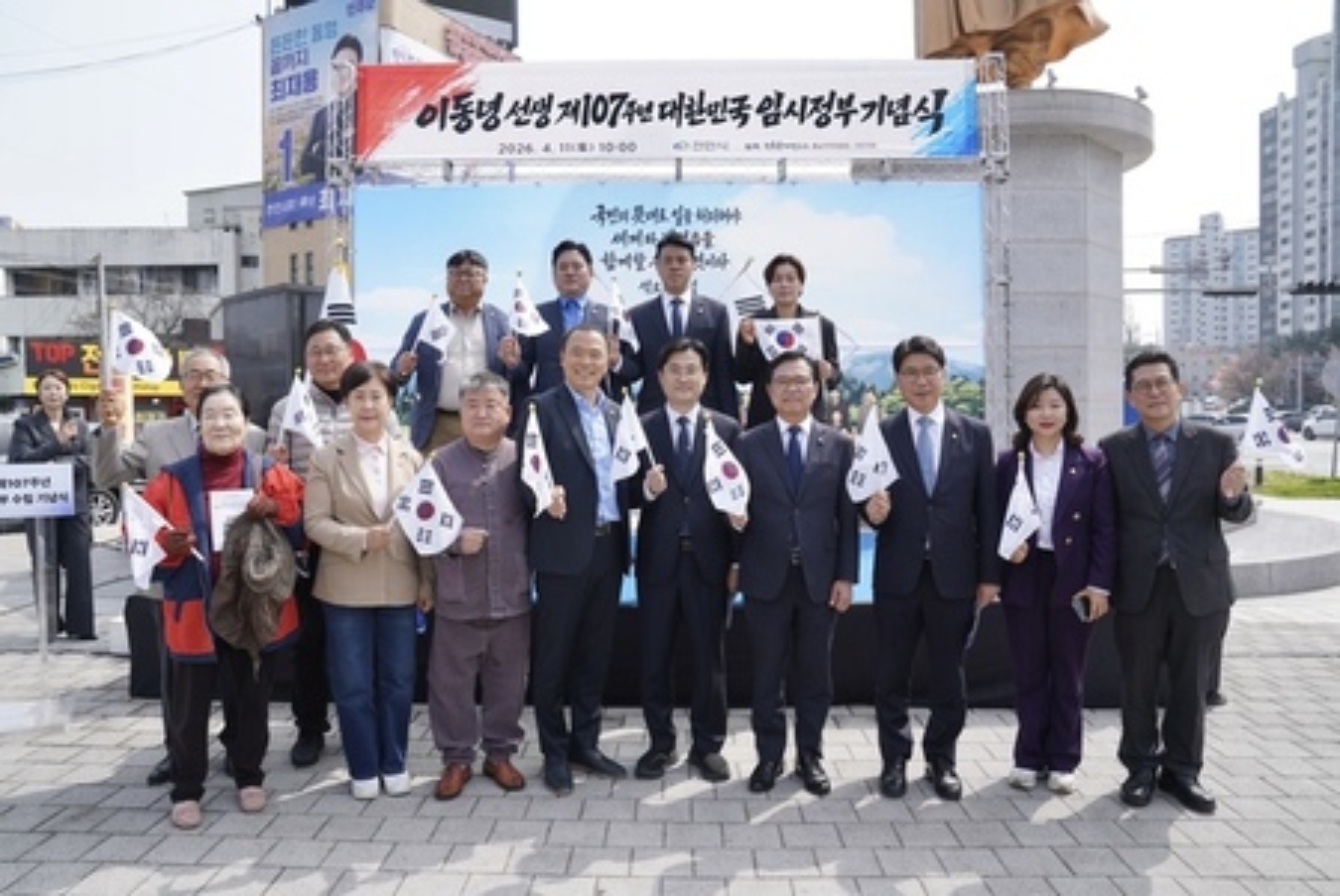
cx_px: 670
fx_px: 894
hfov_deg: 73.7
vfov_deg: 53.2
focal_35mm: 24
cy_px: 448
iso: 100
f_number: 5
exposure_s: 1/320
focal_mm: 24
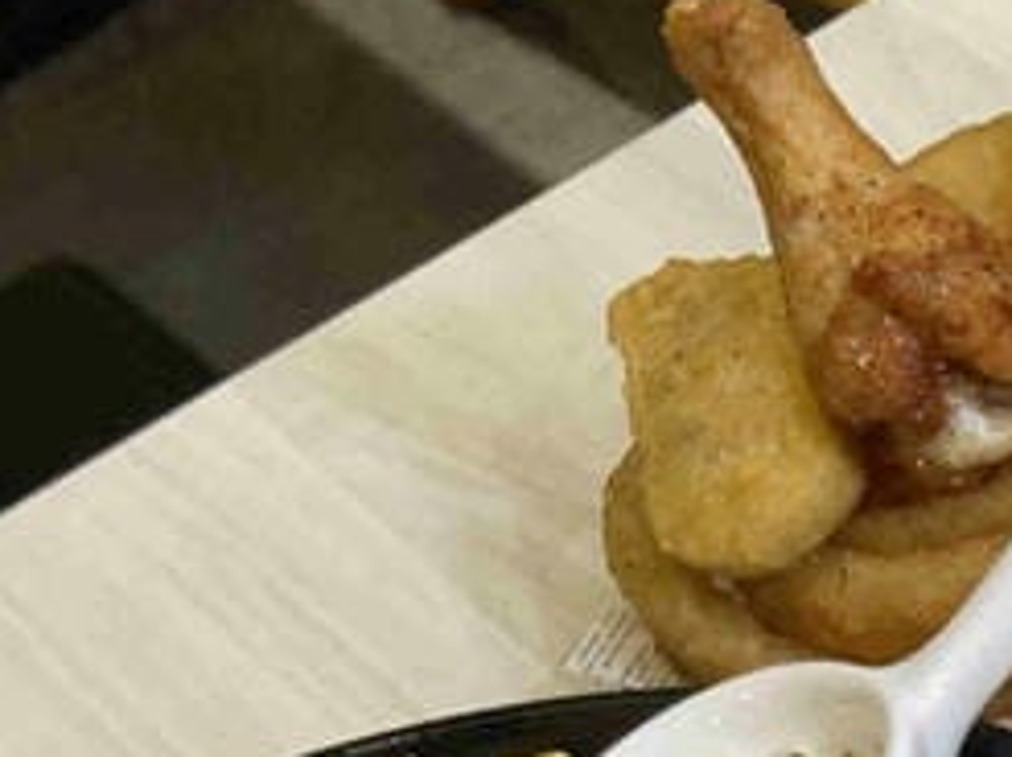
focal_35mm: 127
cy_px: 1465
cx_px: 1872
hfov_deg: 13.7
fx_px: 3709
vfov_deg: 10.7
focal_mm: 4.25
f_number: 1.8
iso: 64
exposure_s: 1/120
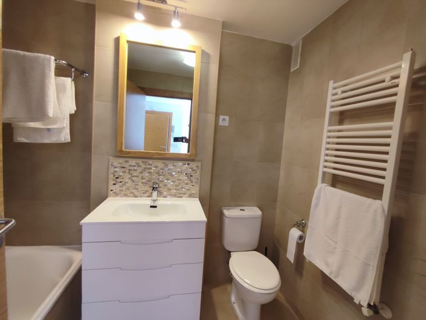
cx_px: 213
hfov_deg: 94.5
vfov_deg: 78.1
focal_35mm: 16
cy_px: 160
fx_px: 197
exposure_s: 1/50
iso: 142
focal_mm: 1.65
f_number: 2.2
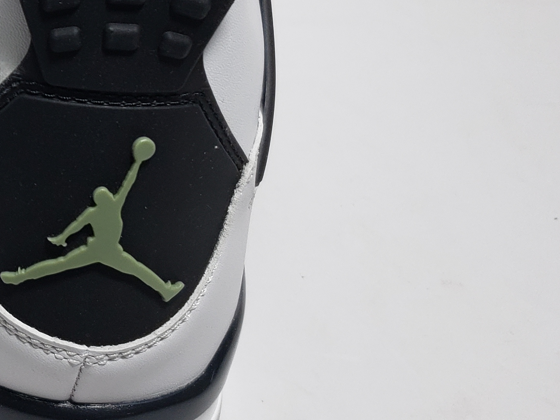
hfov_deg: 24.3
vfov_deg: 20.1
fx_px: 1165
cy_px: 52
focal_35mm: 72
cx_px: -130
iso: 50
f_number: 1.5
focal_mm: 4.3
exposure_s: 1/452
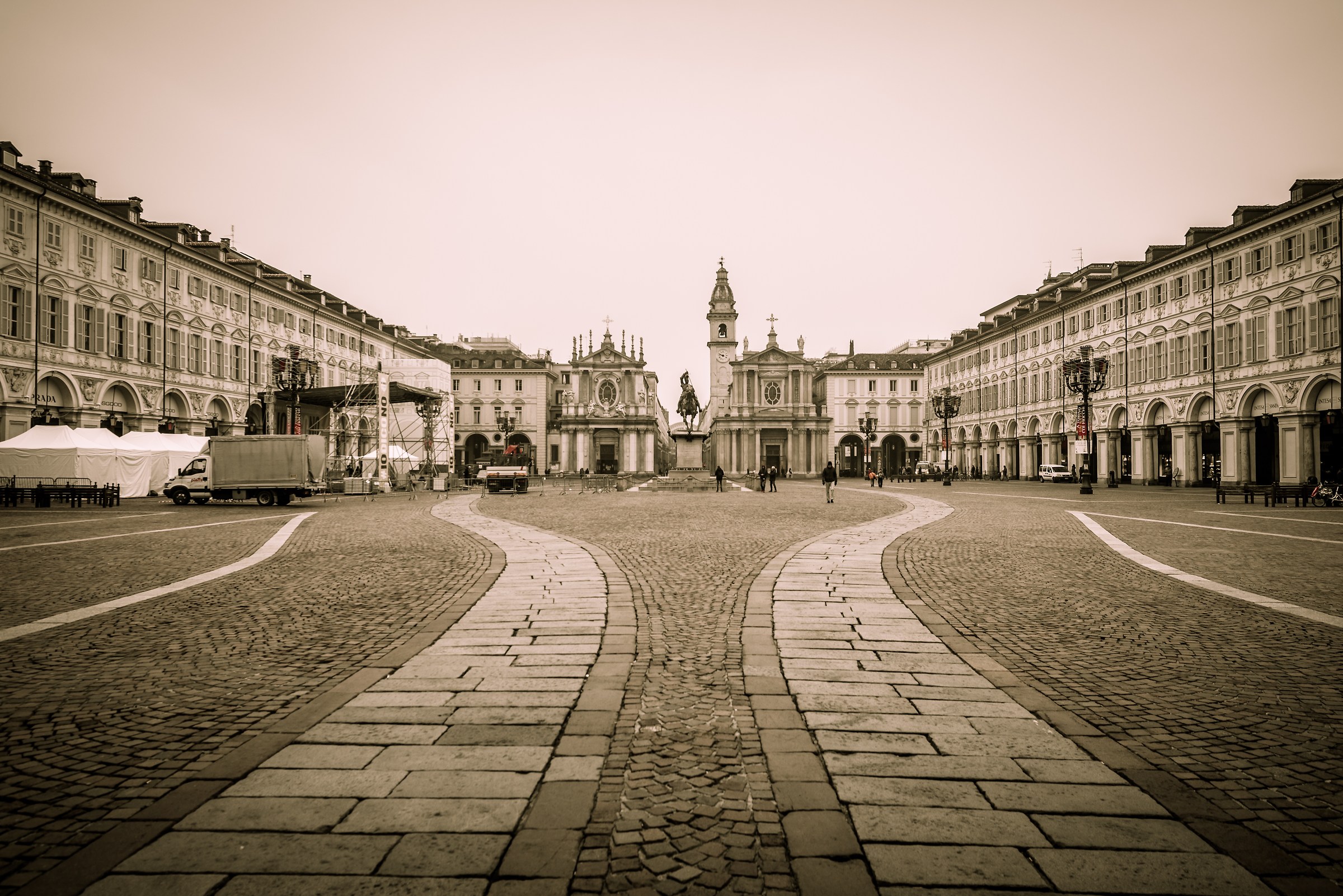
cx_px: 672
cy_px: 448
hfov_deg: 73.7
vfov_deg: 53.2
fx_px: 896
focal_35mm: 24
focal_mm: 24
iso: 360
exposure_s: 1/100
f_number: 5.6
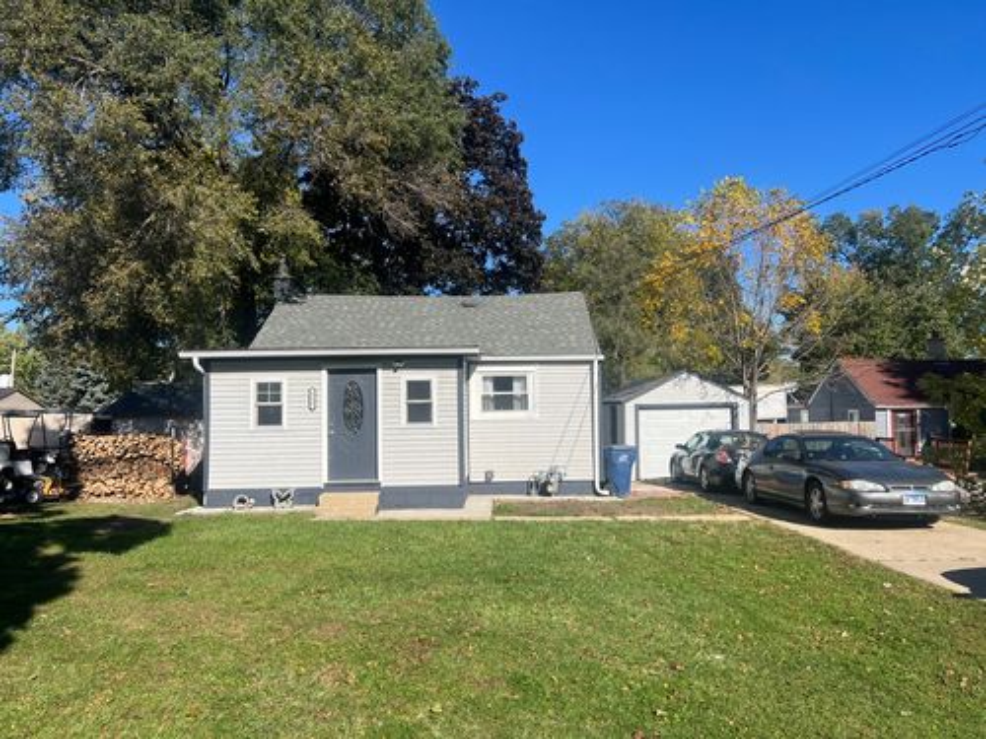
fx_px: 741
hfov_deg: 67.3
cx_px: 493
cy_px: 370
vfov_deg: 53.1
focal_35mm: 26
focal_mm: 5.7
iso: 50
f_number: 1.5
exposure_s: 1/4274
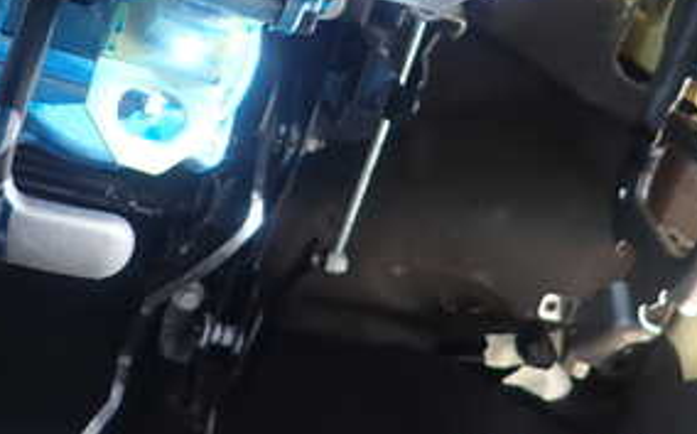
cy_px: -54
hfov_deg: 36.1
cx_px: 272
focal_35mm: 56
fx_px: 1063
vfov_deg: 21.8
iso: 100
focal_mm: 4.5
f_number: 2
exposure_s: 1/60
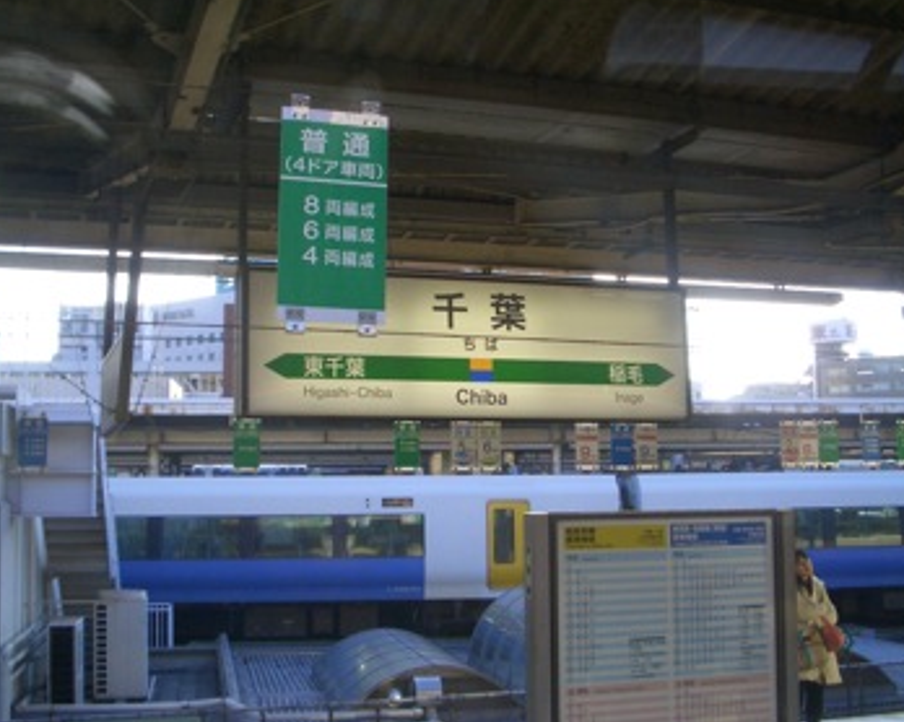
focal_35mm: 46
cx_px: 444
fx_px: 1230
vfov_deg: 32.7
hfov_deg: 40.4
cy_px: 348
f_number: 2.8
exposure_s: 1/100
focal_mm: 6.8
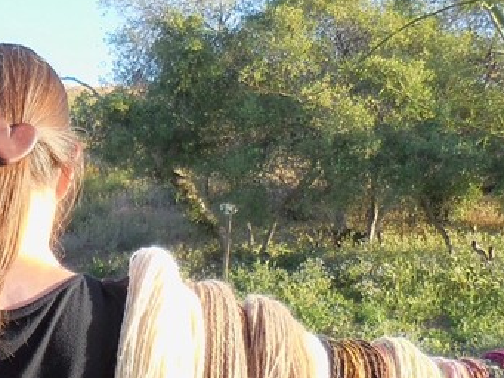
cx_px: -43
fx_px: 1704
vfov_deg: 12.2
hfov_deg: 16.4
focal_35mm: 117
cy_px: 533
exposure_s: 1/200
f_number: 3.9
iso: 125
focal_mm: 7
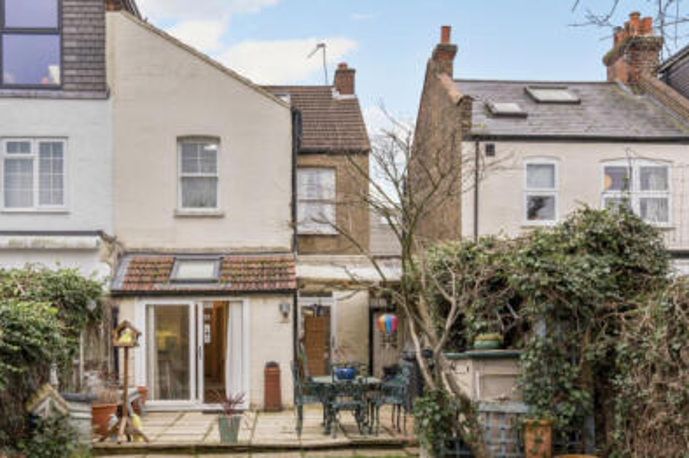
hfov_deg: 61.2
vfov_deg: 43.5
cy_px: 252
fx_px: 574
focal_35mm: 30
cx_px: 261
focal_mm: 18
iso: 400
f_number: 8
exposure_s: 1/60
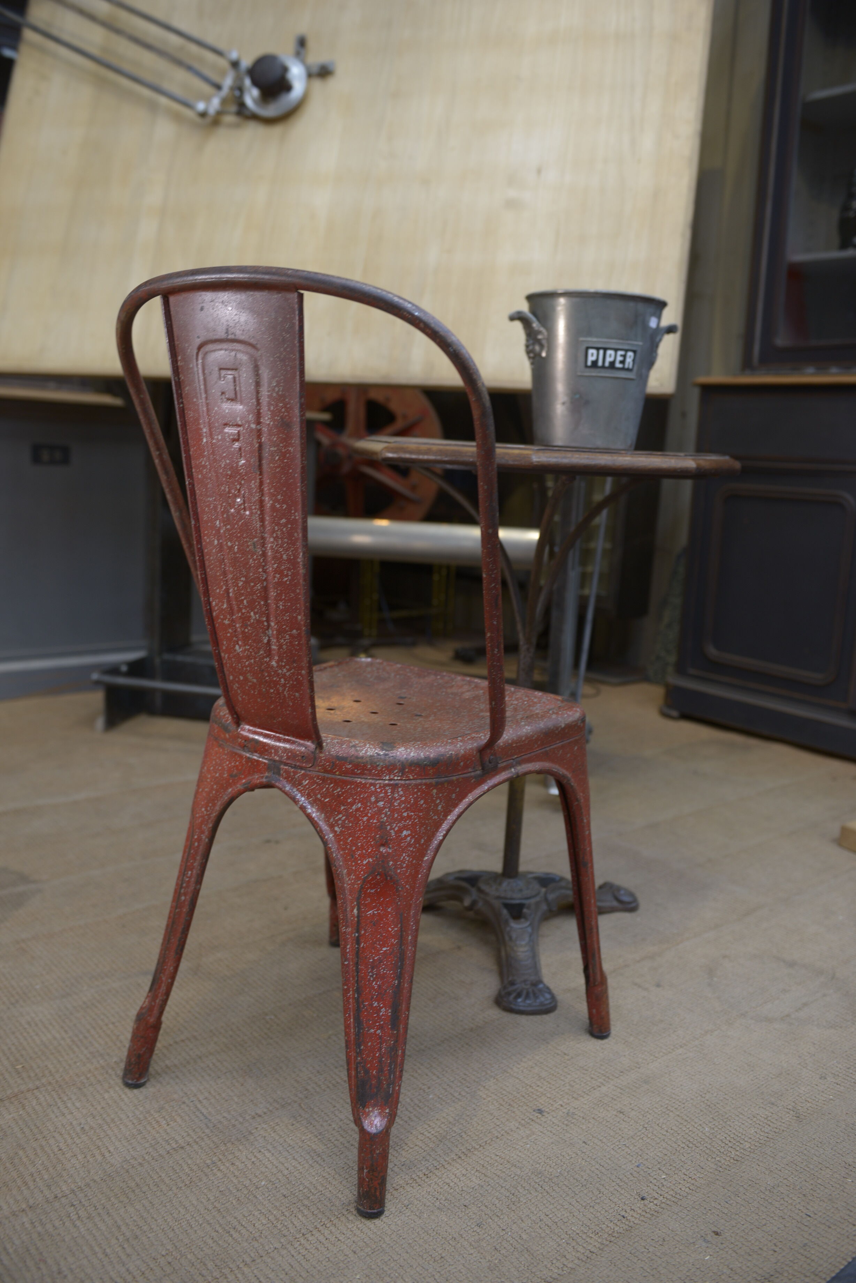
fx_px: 1105
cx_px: 428
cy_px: 642
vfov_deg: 60.3
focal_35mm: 31
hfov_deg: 42.4
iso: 250
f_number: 3.5
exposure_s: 1/50
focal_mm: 31
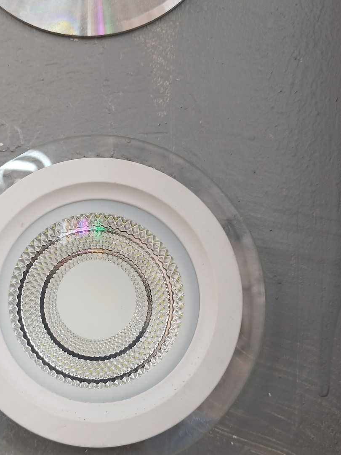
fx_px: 525
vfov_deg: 46.5
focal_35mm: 40
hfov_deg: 35.7
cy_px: 276
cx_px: 121
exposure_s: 1/50
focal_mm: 3.98
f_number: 1.8
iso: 50
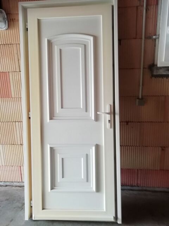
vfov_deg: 67.3
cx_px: 84
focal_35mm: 26
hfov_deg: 53.1
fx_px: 169
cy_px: 113
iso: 200
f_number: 2.2
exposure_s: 1/33.3
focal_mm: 3.46
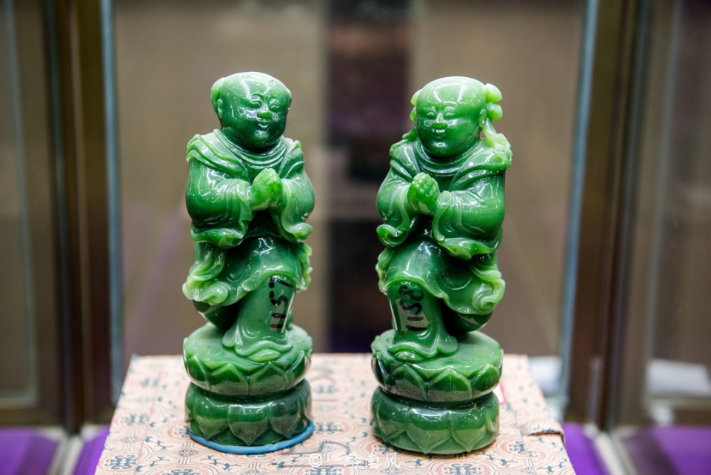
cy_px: 238
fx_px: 1383
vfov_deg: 19.5
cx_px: 356
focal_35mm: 70
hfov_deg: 28.8
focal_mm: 70
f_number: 4.5
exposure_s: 1/100
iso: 500
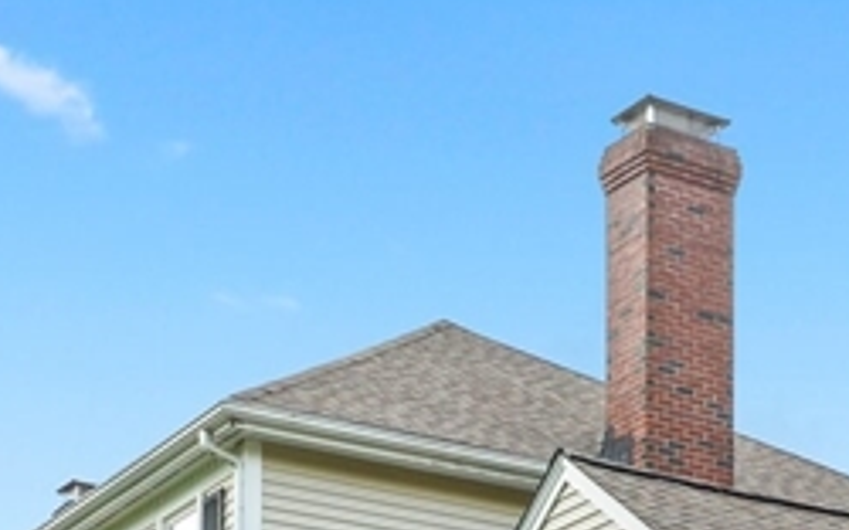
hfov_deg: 20.0
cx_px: 465
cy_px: 1255
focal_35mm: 104
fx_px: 2405
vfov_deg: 10.8
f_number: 5.6
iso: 200
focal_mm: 12.29
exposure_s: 1/20
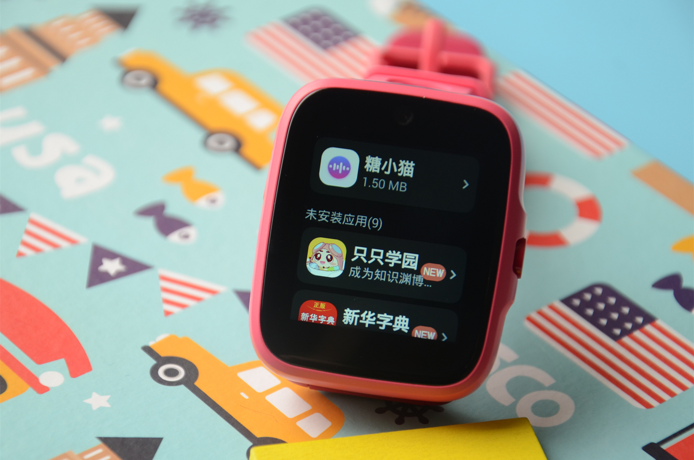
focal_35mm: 158
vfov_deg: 8.7
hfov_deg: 13.1
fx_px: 3029
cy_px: 230
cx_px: 347
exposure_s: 1/125
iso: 320
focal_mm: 105
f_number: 5.6
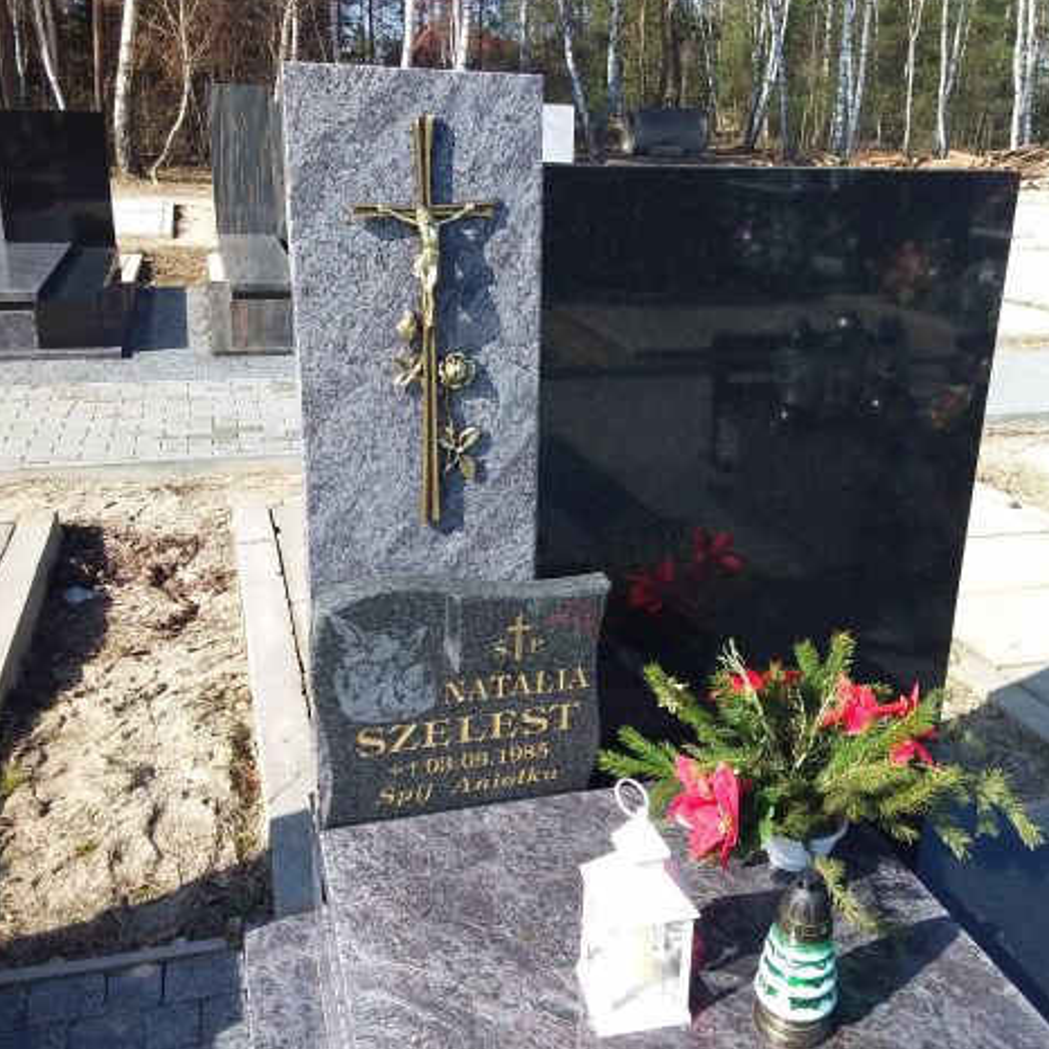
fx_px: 1166
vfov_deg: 48.5
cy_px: 527
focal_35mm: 34
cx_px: 608
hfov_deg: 48.3
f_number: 1.9
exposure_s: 1/811
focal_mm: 2.91
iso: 40
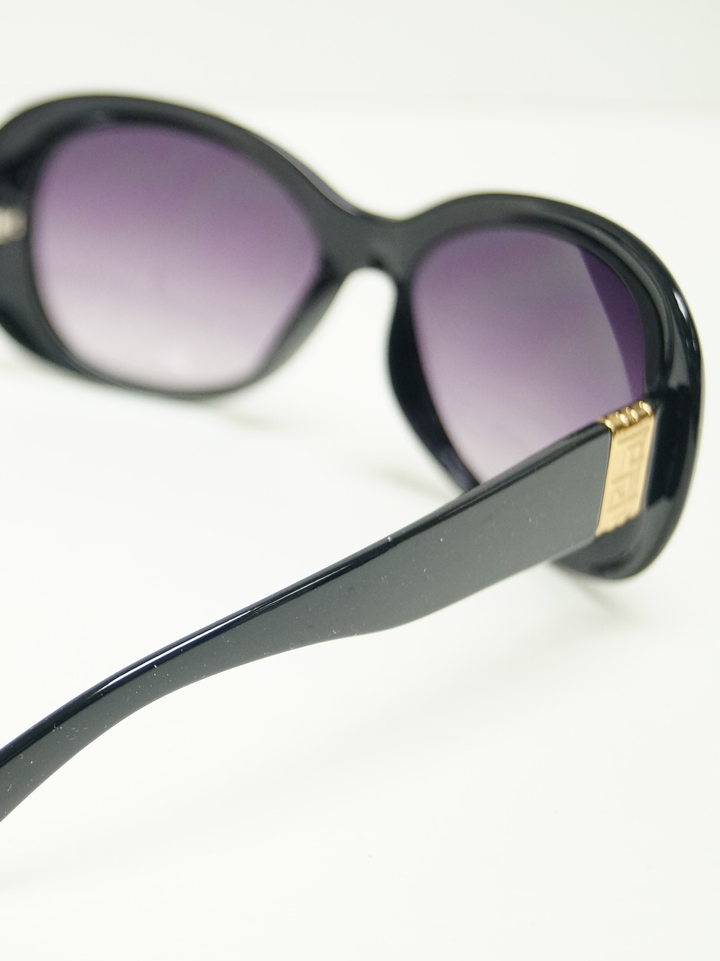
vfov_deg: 25.4
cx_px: 27
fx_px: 2128
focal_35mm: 77
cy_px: 482
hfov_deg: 18.8
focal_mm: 35
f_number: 5
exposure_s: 1/60
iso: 1000
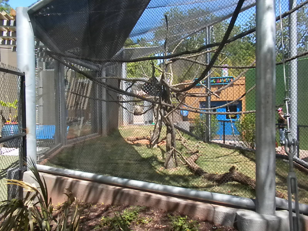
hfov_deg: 50.1
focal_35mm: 37
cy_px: 116
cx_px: 154
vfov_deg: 38.7
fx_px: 329
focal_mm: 6.6
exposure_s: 1/265
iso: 640
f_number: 10
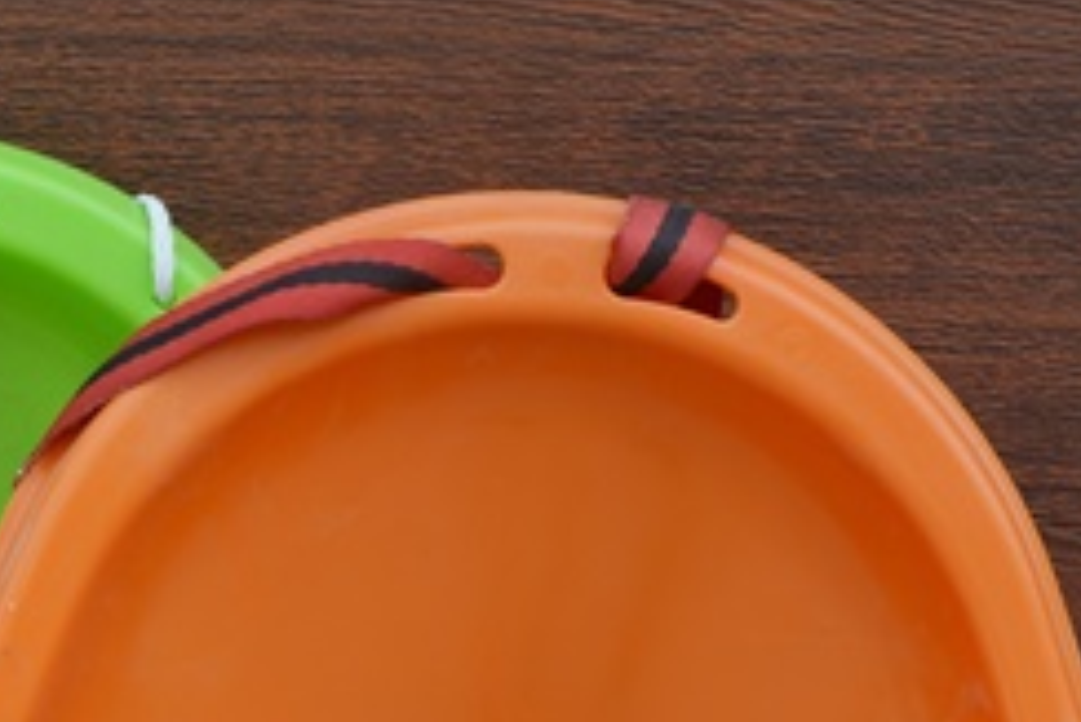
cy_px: 691
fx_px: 2884
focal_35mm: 96
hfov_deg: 21.1
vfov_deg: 14.1
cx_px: 270
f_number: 8
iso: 200
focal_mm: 26
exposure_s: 1/250
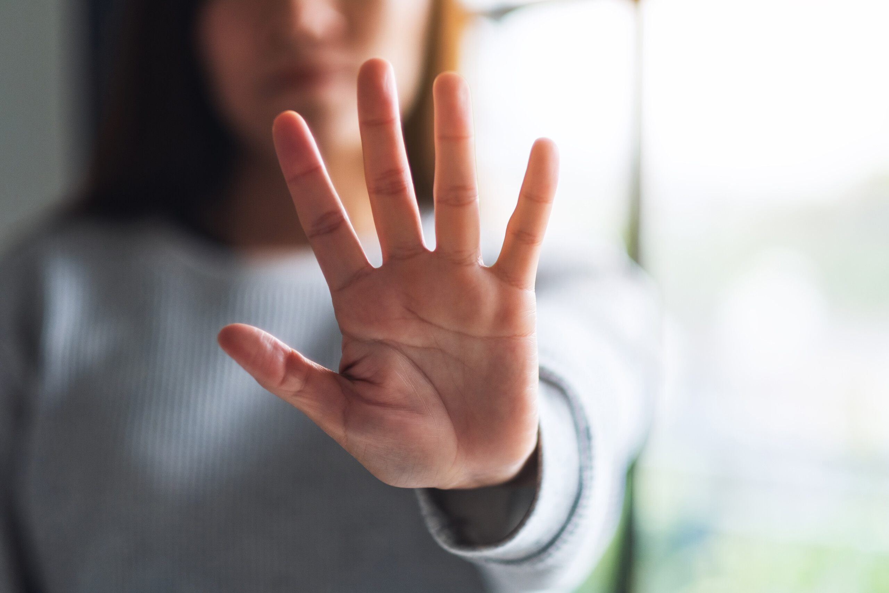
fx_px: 2074
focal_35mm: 84
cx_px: 444
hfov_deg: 24.2
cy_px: 296
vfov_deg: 16.3
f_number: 1.2
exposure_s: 1/640
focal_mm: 56
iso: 200
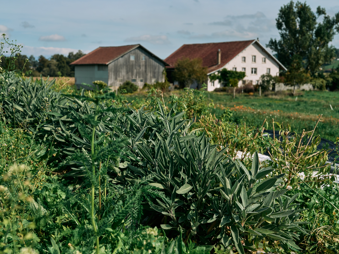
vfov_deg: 27.0
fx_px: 529
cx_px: 158
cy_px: 126
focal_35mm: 54
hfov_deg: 35.5
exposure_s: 1/800
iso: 100
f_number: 9
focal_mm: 40
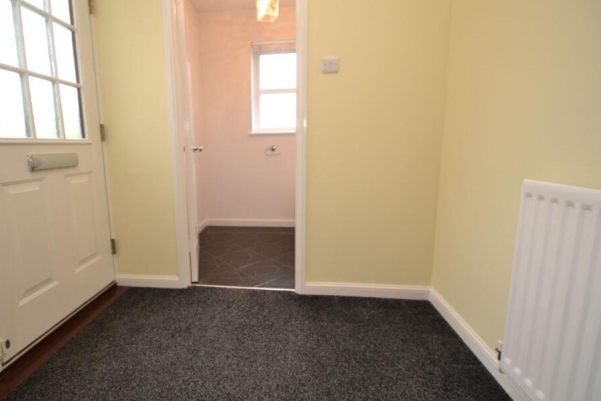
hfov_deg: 92.8
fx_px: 284
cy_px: 189
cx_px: 263
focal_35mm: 17
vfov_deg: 70.4
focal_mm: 10
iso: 500
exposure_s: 1/60
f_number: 3.5
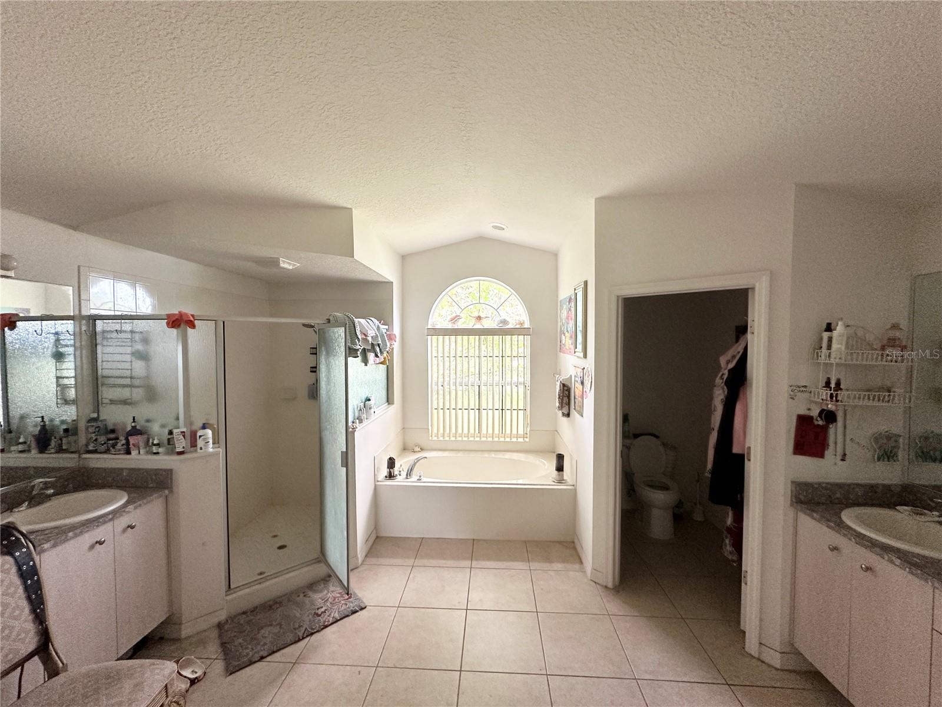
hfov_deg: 102.1
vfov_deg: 85.7
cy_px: 354
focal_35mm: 14
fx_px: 381
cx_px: 471
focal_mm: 2.22
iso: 320
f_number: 2.2
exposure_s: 1/99
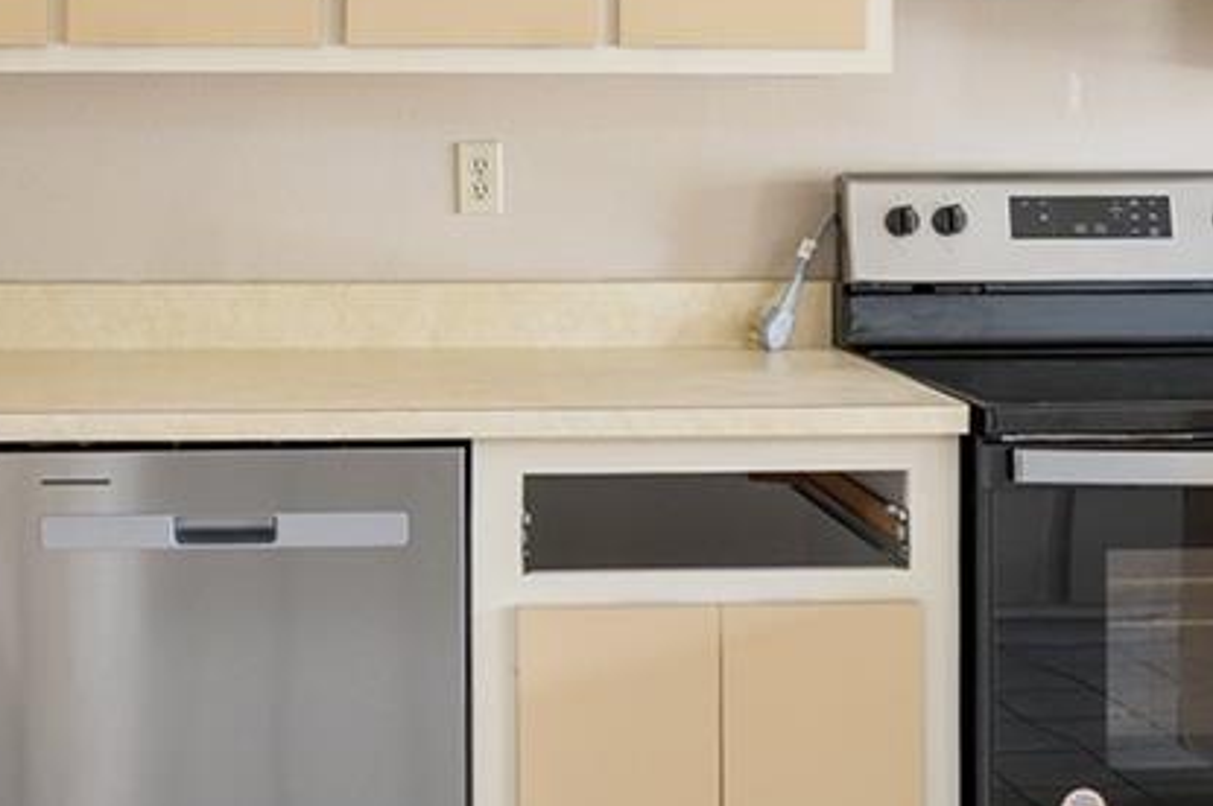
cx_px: 374
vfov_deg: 23.1
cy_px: 111
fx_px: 1935
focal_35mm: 57
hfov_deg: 34.4
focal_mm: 14.9
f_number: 7.1
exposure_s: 1/2
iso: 400
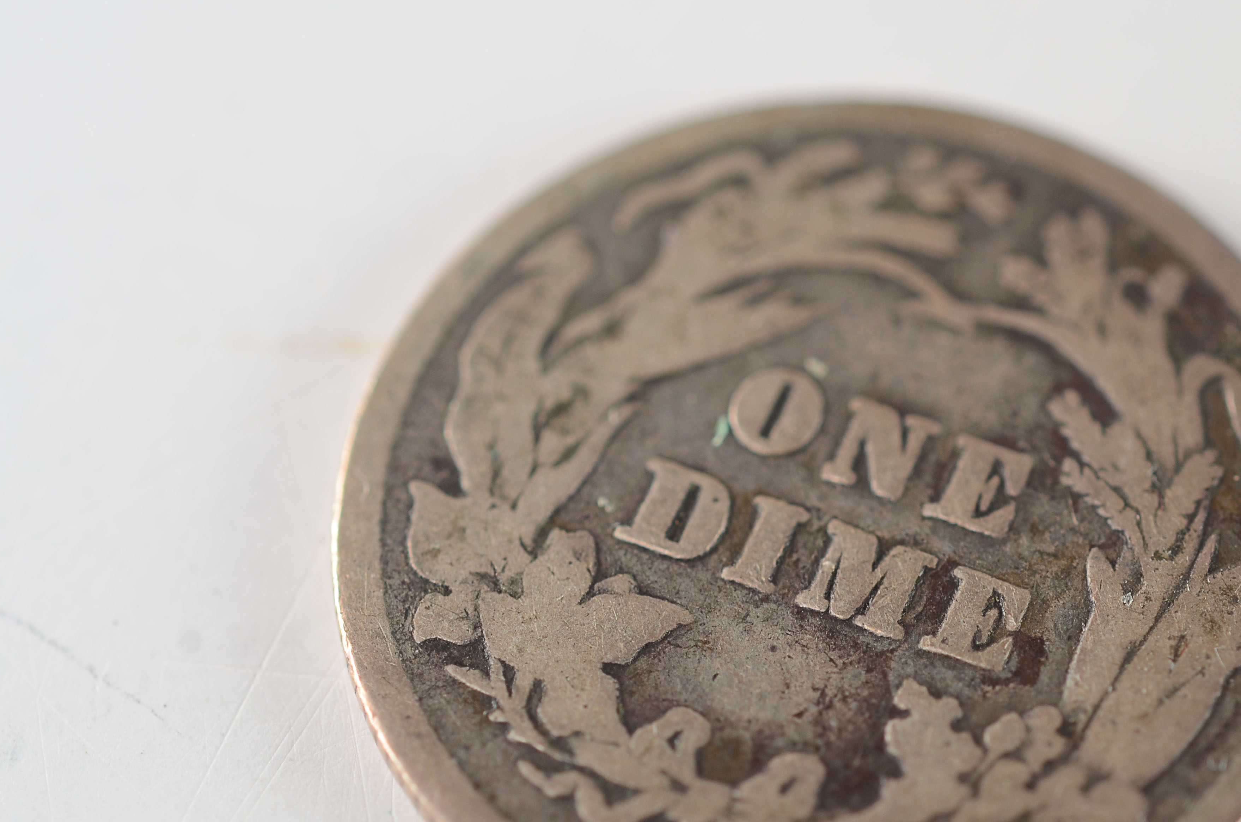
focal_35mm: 126
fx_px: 4334
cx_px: 807
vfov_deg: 10.8
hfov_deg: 16.3
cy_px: 500
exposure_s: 1/80
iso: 100
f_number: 8
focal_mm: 60
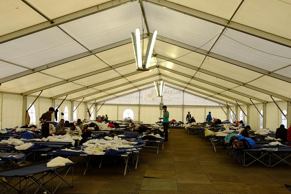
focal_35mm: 41
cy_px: 97
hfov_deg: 47.4
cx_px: 146
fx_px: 331
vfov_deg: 32.6
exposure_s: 1/60
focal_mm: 27
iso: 1000
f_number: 8
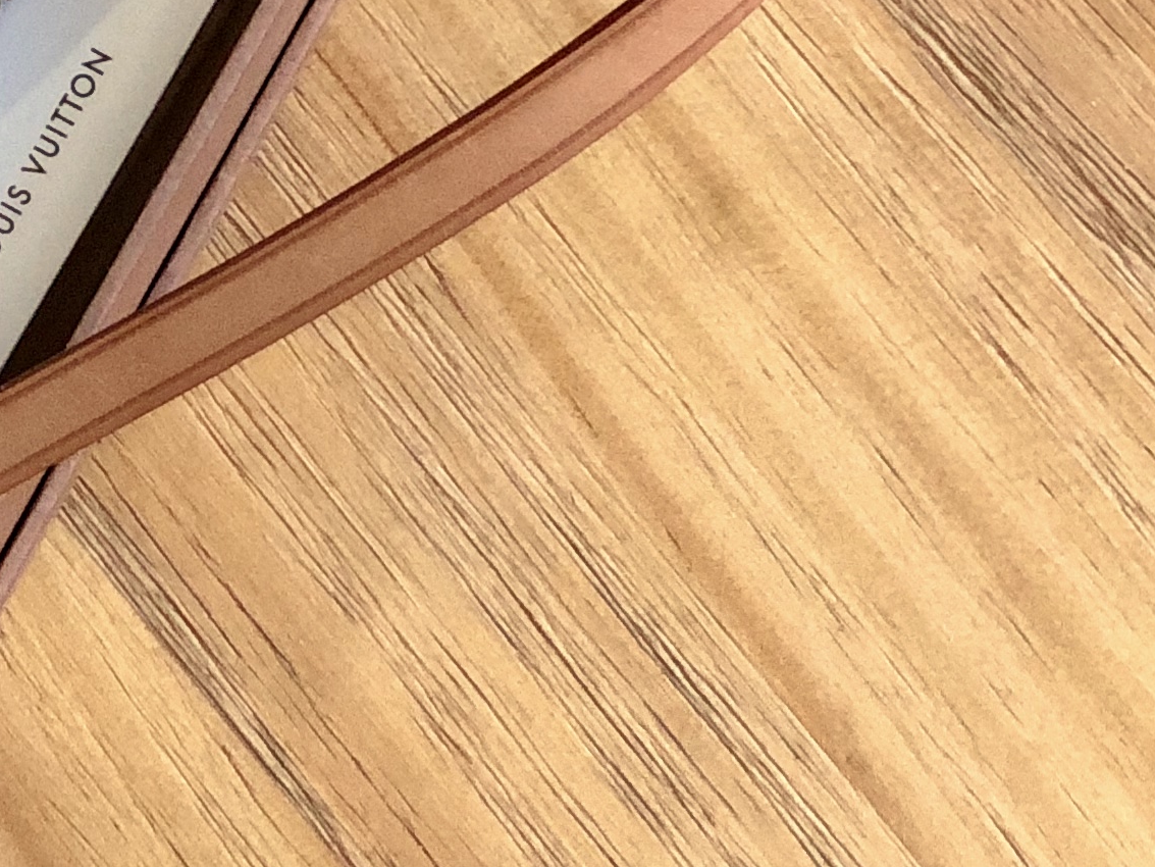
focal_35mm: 185
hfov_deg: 10.3
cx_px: -687
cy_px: -210
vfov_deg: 7.9
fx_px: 6173
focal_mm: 6
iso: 100
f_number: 2.4
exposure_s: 1/40
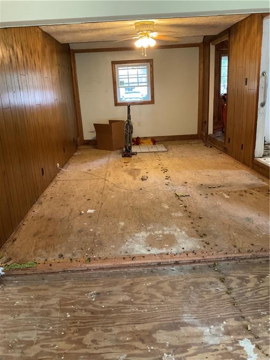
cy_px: 180
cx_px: 135
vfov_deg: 61.7
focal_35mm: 29
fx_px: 302
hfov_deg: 48.2
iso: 250
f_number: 1.8
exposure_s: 1/40
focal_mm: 3
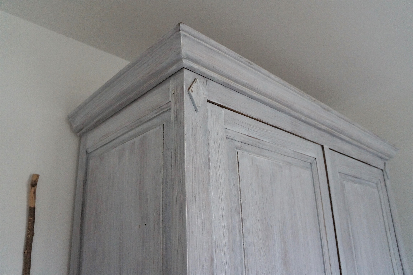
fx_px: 310
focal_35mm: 27
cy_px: 138
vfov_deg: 47.9
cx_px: 206
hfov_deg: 67.4
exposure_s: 1/160
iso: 2000
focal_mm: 18
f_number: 3.5
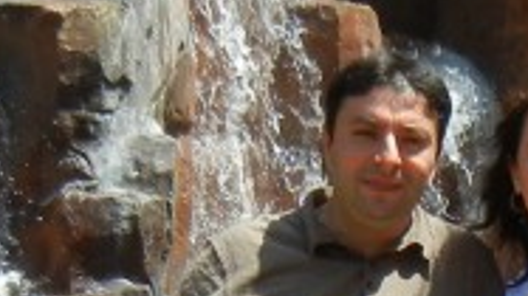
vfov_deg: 5.8
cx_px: 596
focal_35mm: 203
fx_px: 2841
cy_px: 609
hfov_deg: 10.5
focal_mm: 6.2
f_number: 3.6
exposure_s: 1/873
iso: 160
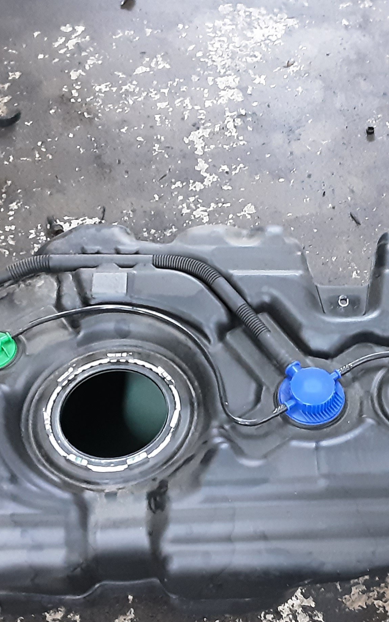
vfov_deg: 39.4
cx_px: 293
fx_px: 865
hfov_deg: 25.0
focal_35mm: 51
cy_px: 372
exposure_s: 1/20
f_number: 1.9
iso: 500
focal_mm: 2.91
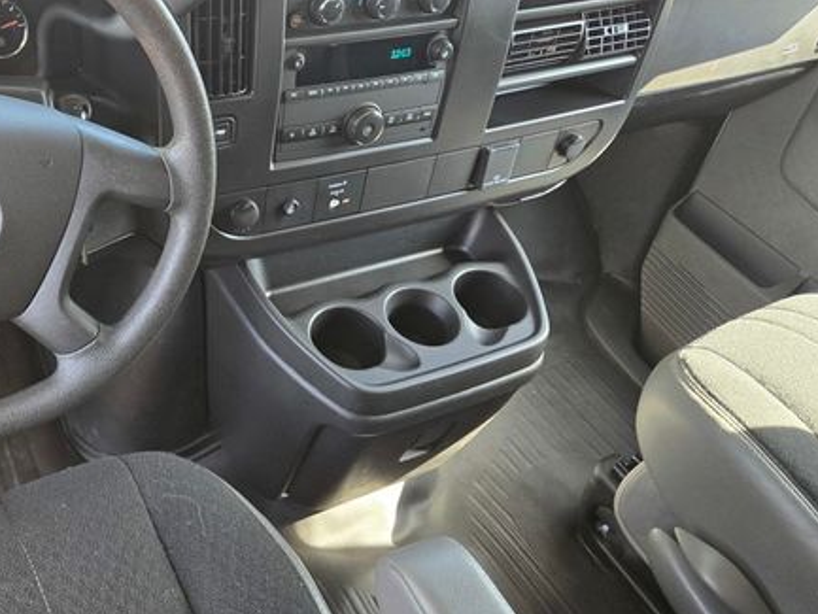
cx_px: 221
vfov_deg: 41.7
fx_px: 804
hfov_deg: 52.0
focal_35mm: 34
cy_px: 270
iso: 160
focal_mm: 5.4
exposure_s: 1/180
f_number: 1.8
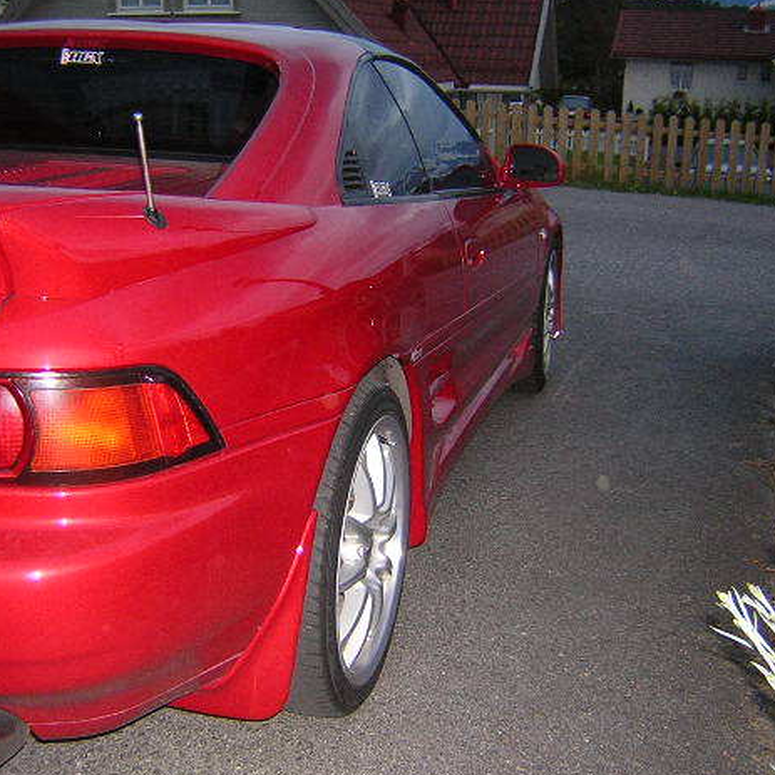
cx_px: 330
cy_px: 382
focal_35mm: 44
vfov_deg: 38.3
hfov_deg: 38.3
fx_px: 1115
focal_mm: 4.7
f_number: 2.6
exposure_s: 1/60.1
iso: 312
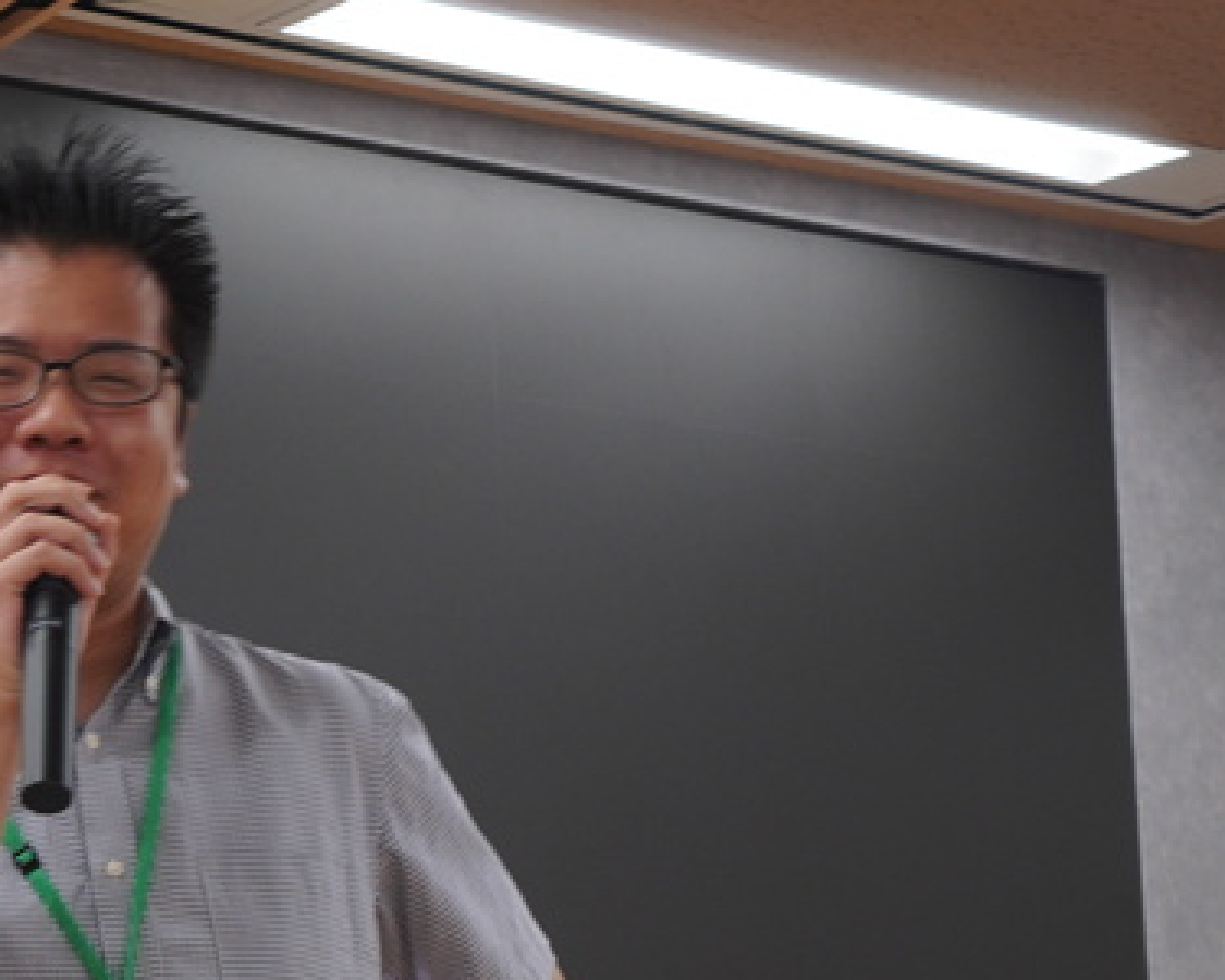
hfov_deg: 14.7
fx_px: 4568
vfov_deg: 12.2
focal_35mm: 126
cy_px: 748
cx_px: -323
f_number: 4
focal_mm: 28
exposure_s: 1/50
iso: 200
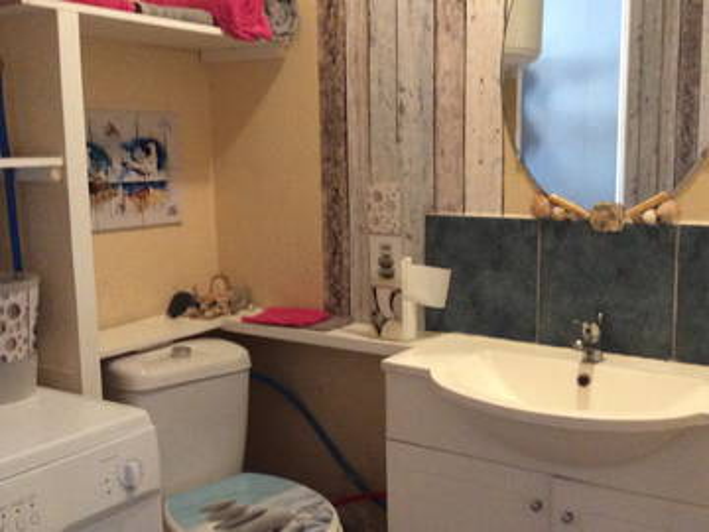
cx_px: 354
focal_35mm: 42
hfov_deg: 44.8
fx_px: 860
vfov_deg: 34.3
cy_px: 266
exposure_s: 1/17
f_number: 2.4
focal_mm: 3.3
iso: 320
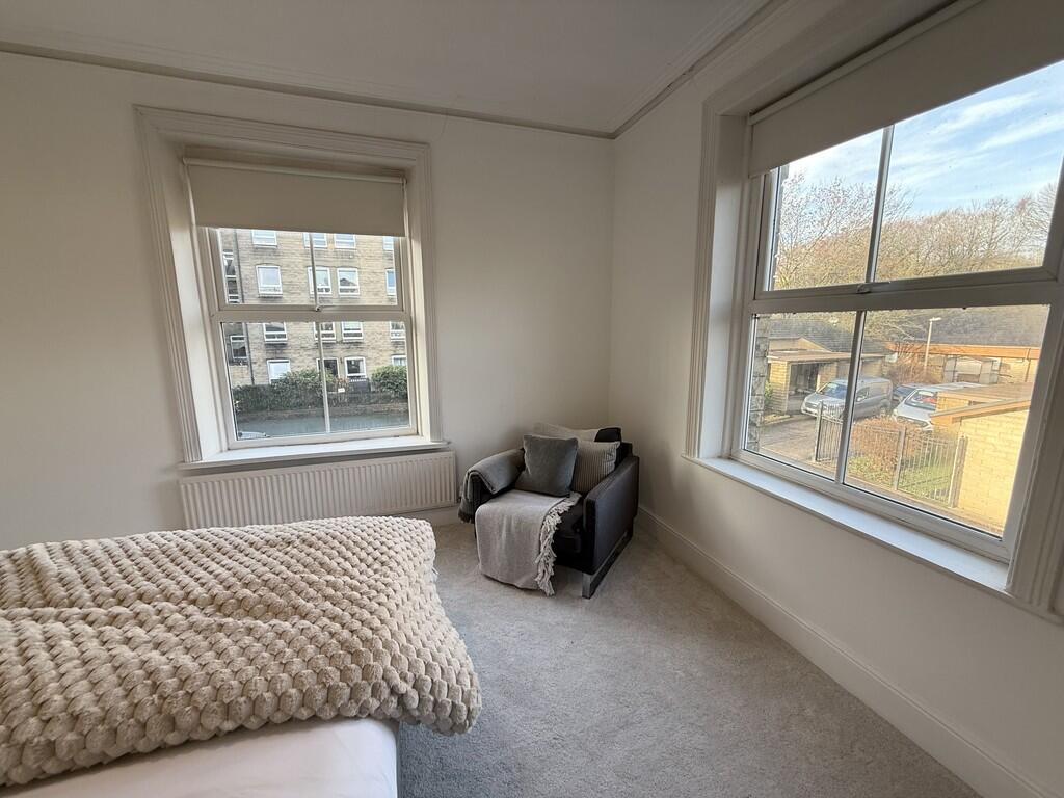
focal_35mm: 14
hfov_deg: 102.1
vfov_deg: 85.7
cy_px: 399
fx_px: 430
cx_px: 532
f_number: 2.2
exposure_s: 1/99
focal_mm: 2.22
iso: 100
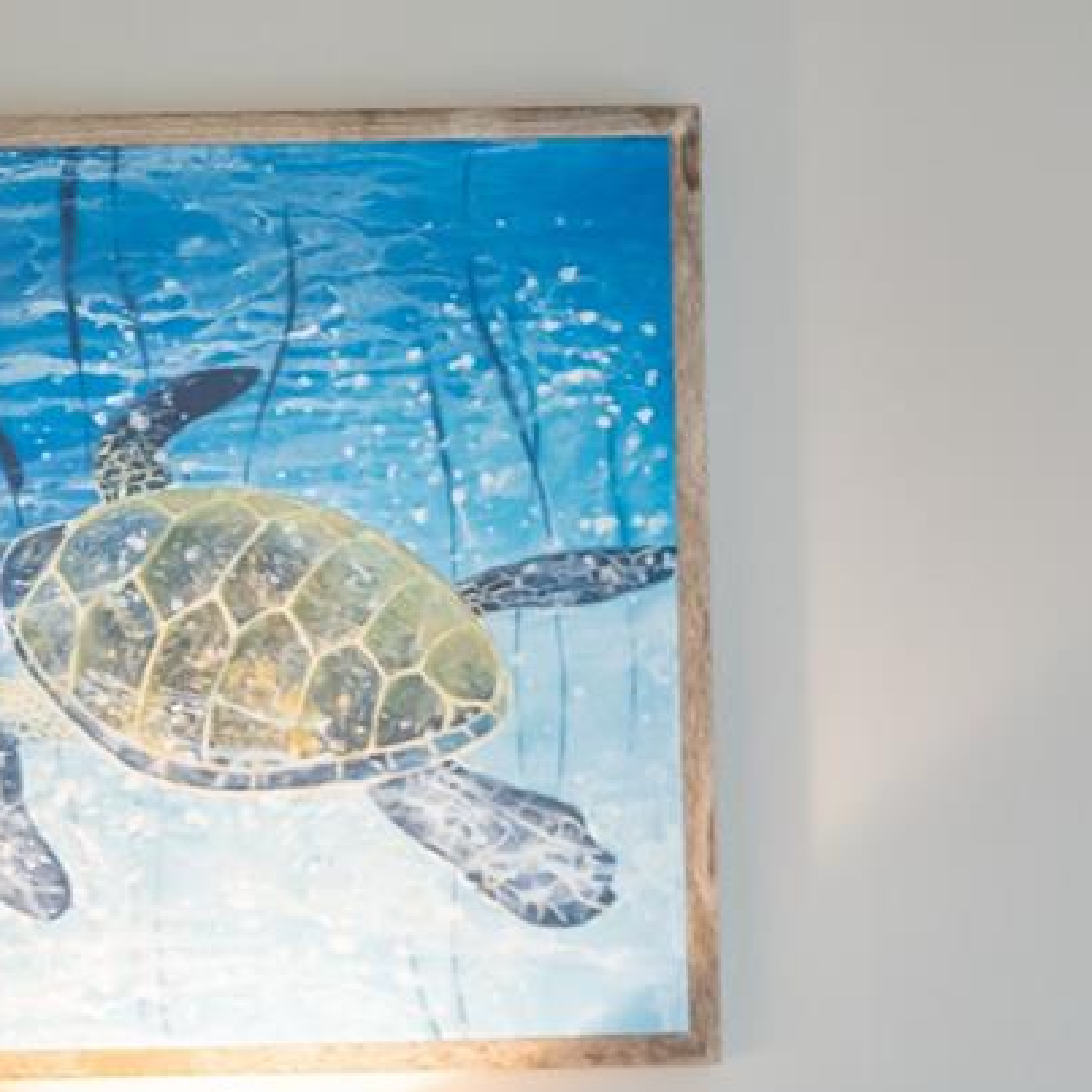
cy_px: 1322
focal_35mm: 215
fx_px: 7673
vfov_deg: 8.1
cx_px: 148
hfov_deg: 8.1
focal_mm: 85
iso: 125
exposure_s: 1/160
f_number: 1.4
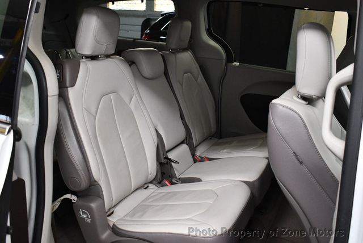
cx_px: 182
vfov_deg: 36.9
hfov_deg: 53.1
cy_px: 122
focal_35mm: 36
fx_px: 363
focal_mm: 18
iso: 2000
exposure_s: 1/125
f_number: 3.5
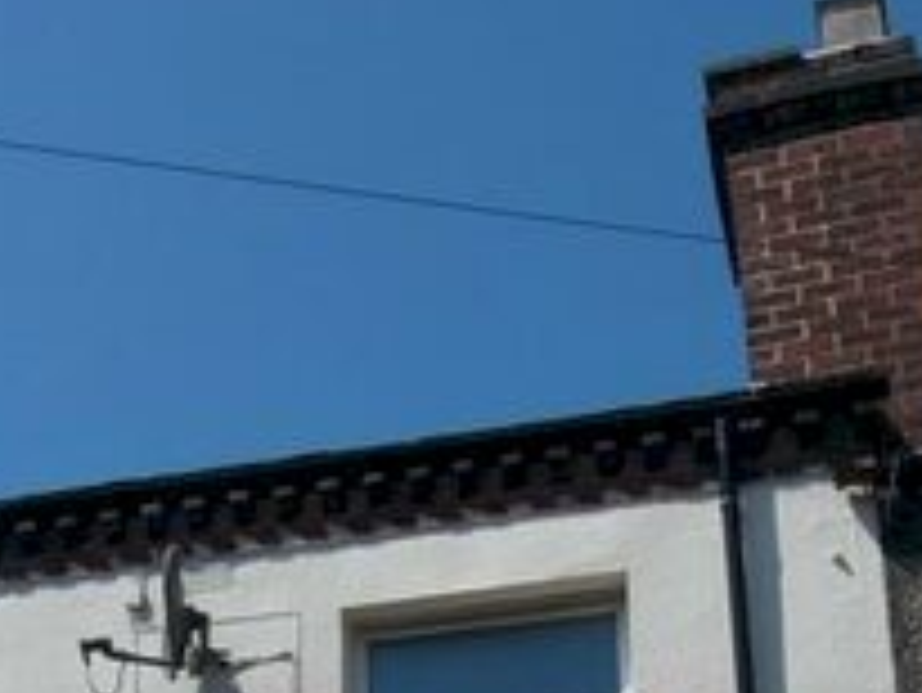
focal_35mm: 75
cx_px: 391
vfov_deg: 17.8
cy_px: 1001
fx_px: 1999
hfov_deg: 25.9
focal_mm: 4
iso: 80
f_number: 4.5
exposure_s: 1/800
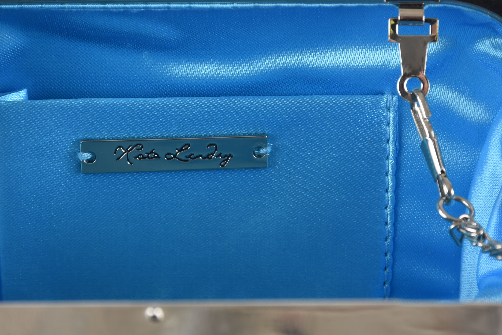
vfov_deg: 6.6
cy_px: 168
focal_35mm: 210
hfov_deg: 9.8
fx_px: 2931
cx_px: 251
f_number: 14
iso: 200
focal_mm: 140
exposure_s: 1/160
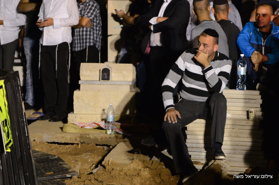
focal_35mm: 120
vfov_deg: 11.4
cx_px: 140
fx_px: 929
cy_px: 92
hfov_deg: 17.1
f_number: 4
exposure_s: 1/50
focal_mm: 120
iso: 2500
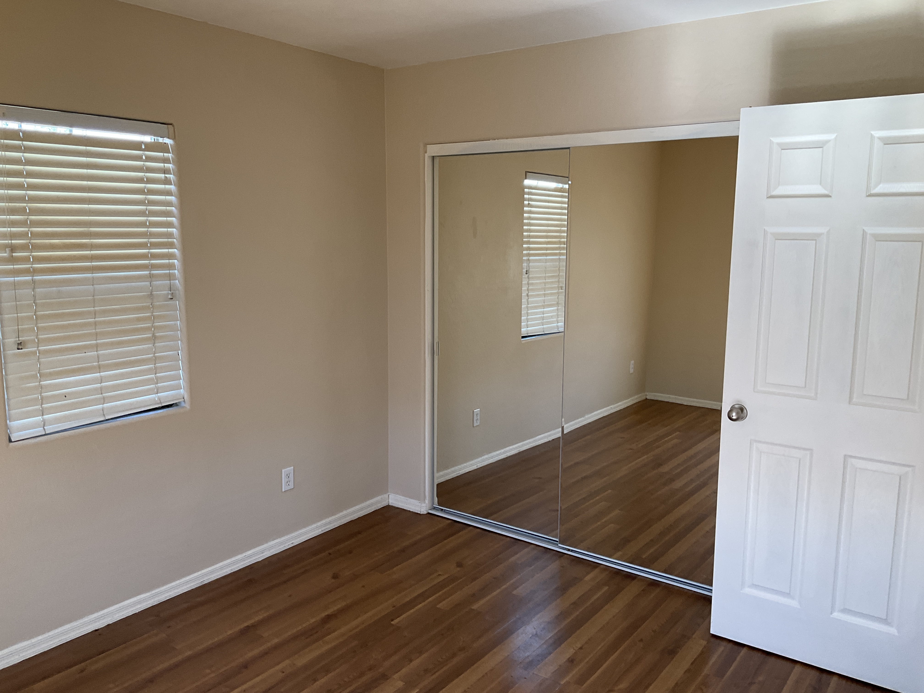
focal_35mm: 29
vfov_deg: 48.2
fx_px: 774
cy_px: 346
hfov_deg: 61.7
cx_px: 462
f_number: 1.8
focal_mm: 3
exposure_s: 1/122
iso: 64
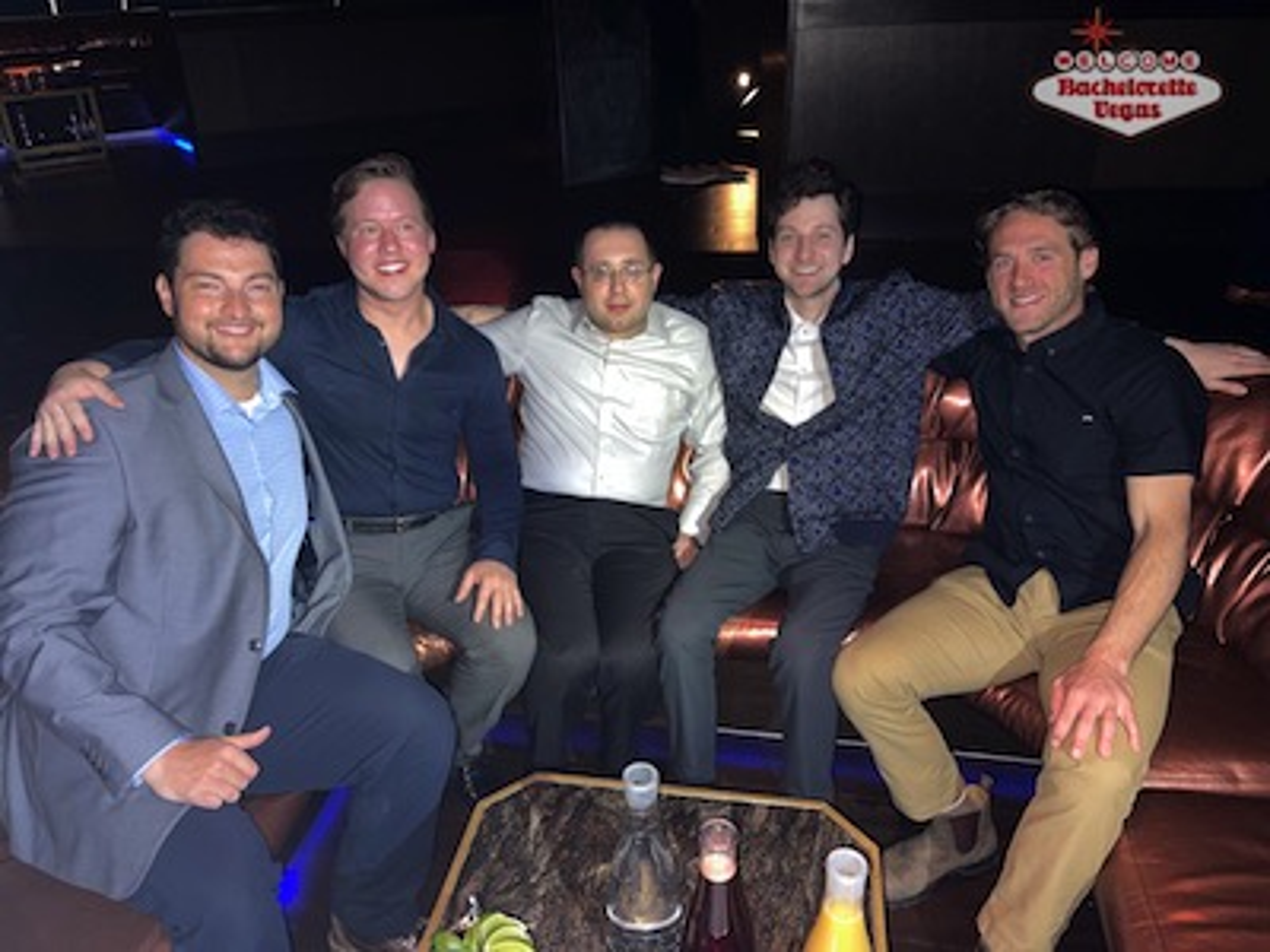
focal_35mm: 26
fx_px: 954
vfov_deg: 53.1
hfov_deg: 67.3
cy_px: 476
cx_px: 635
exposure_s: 1/7
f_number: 1.6
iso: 160
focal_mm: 5.1
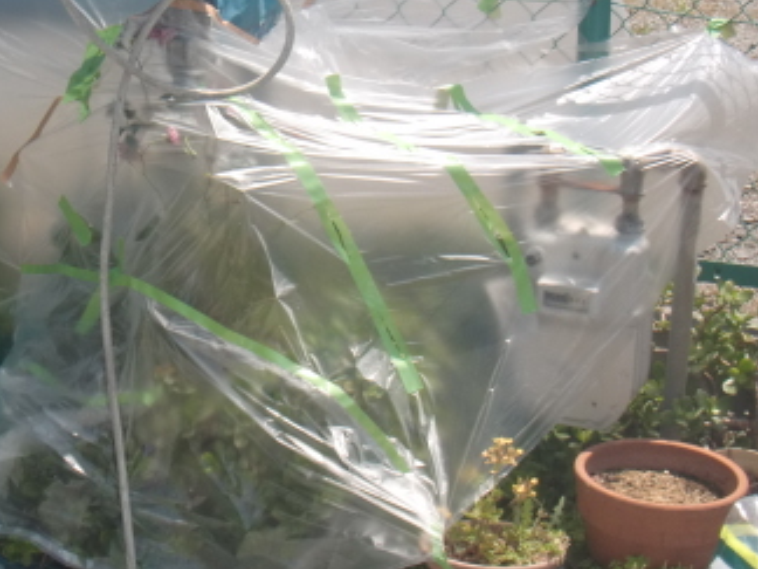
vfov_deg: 19.6
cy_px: 176
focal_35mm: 75
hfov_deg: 25.6
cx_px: 161
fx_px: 1642
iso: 64
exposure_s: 1/400
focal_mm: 6.66
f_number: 3.9
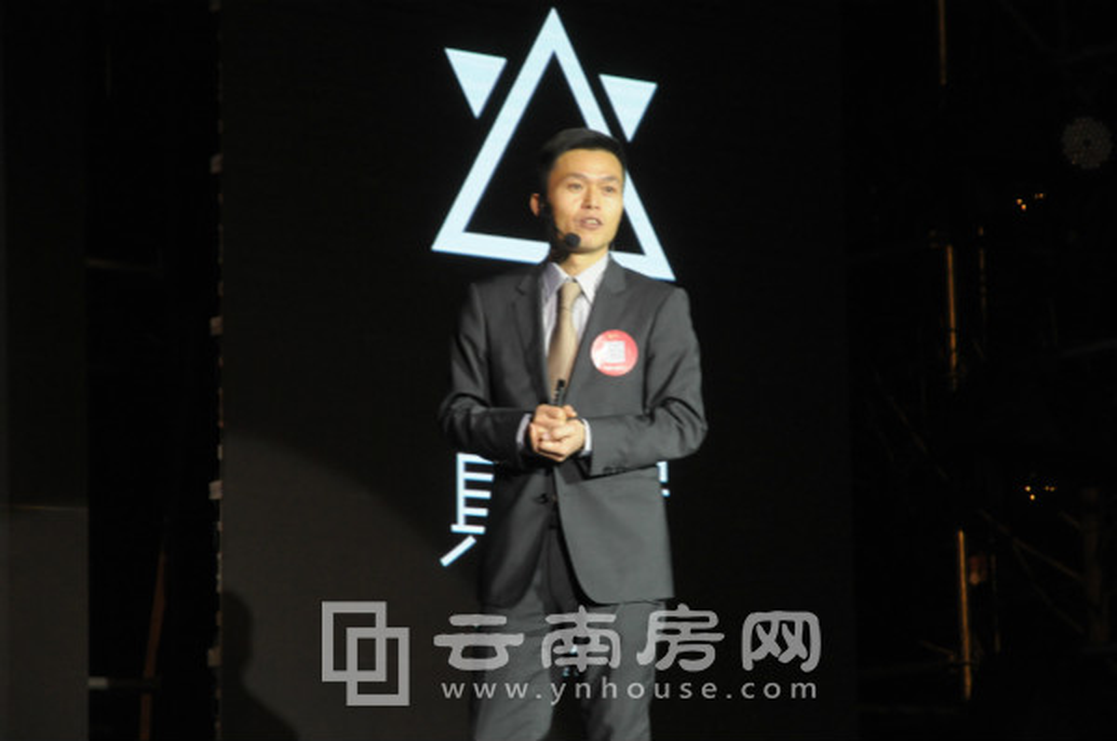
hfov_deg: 17.5
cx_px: 558
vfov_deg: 11.7
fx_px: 3624
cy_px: 370
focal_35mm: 117
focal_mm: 78
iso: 1600
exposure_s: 1/125
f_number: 5.6
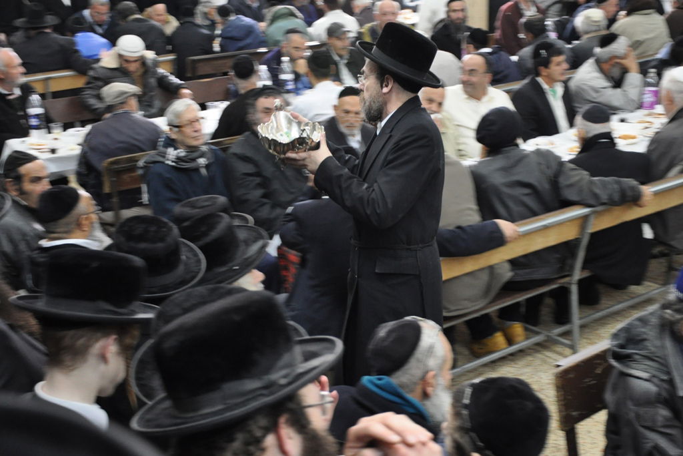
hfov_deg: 46.4
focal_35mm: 42
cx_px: 342
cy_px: 228
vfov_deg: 31.9
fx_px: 797
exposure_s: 1/30
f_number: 4
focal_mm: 28
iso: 1100
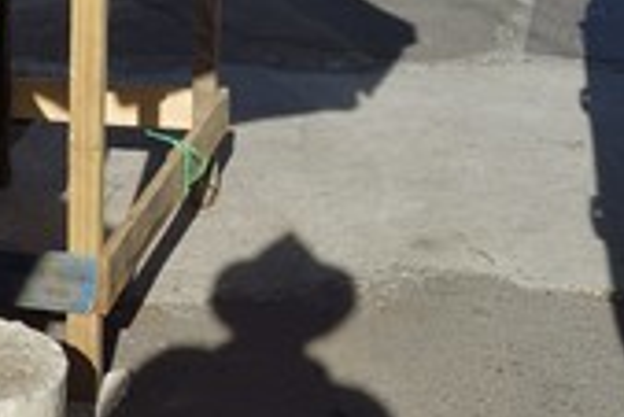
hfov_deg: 28.0
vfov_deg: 18.0
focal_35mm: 72
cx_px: 318
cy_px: -85
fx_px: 1249
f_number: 13
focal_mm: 29
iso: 200
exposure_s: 1/320
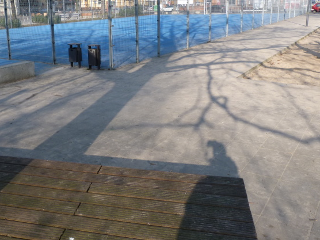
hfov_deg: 50.5
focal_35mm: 36
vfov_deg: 39.0
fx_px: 333
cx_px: 108
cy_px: 71
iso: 80
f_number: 4.5
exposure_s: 1/200
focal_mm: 4.5
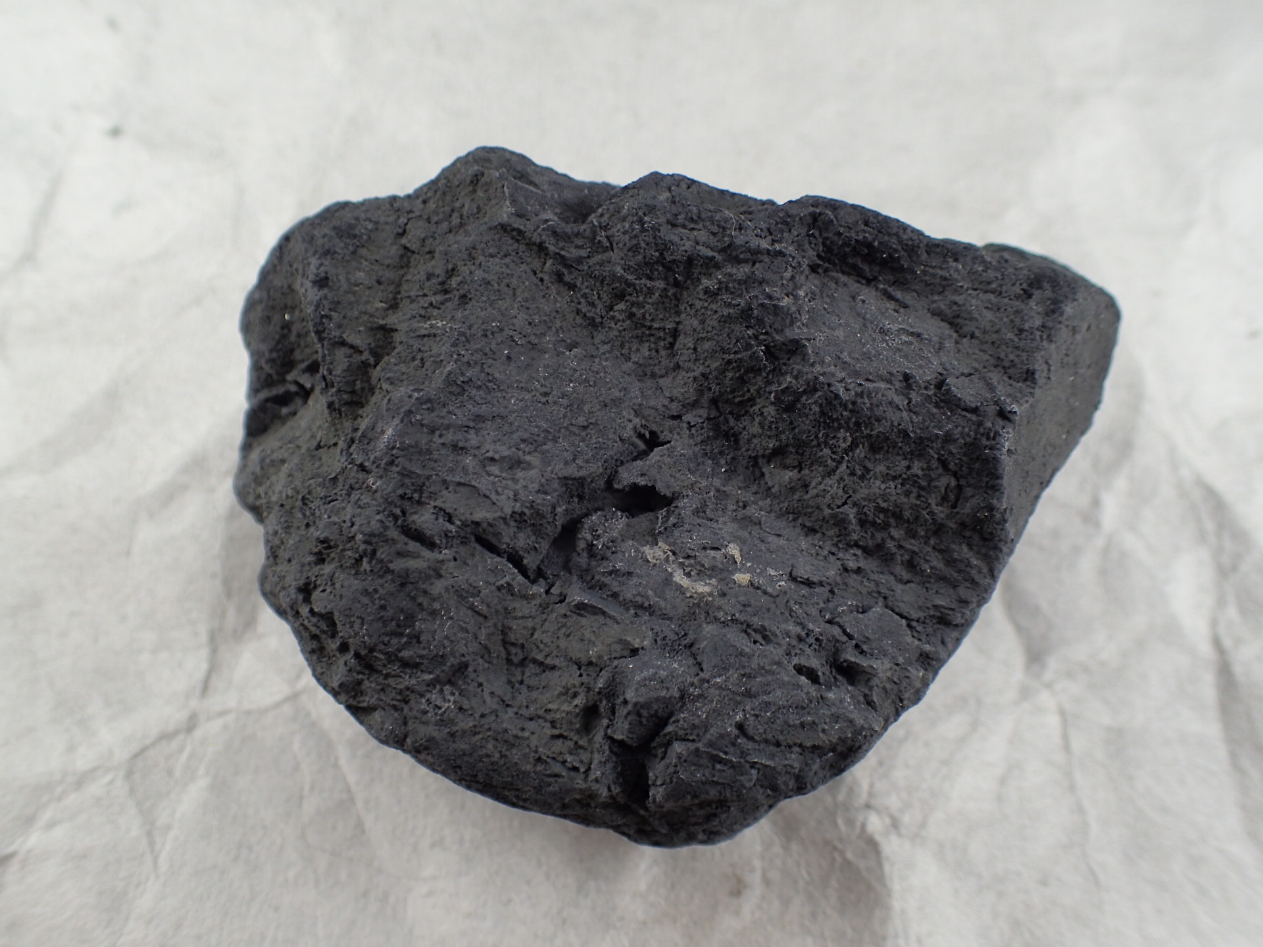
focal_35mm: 30
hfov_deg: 60.0
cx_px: 632
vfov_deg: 46.8
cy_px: 474
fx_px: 1095
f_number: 2.3
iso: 100
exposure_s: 1/250
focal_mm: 5.5
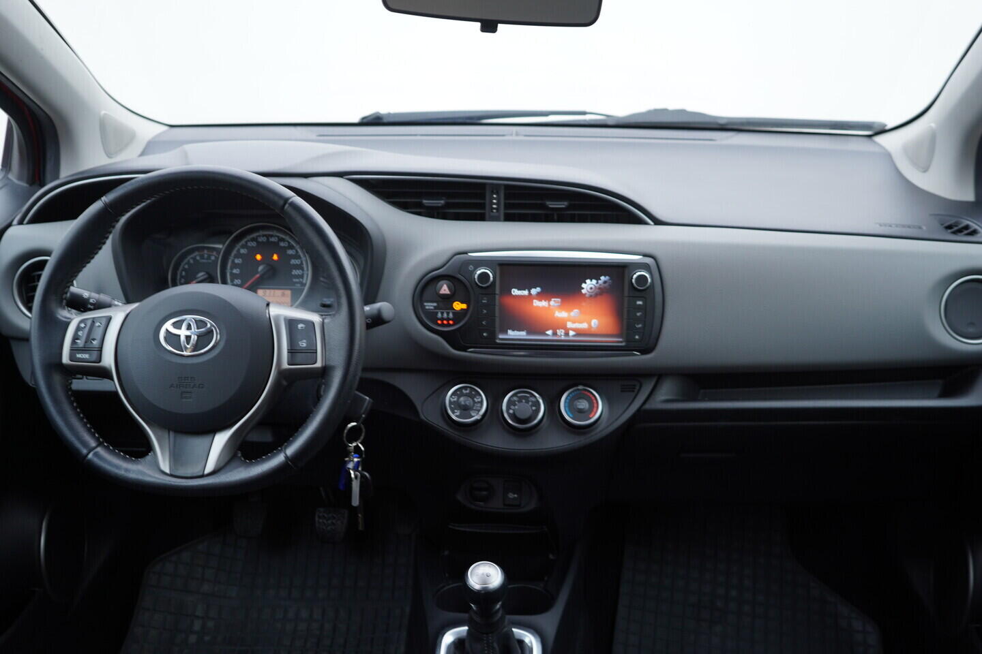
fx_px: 982
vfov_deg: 36.9
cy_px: 327
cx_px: 491
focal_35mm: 36
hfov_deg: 53.1
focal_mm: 24
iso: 160
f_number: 2.8
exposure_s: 1/40
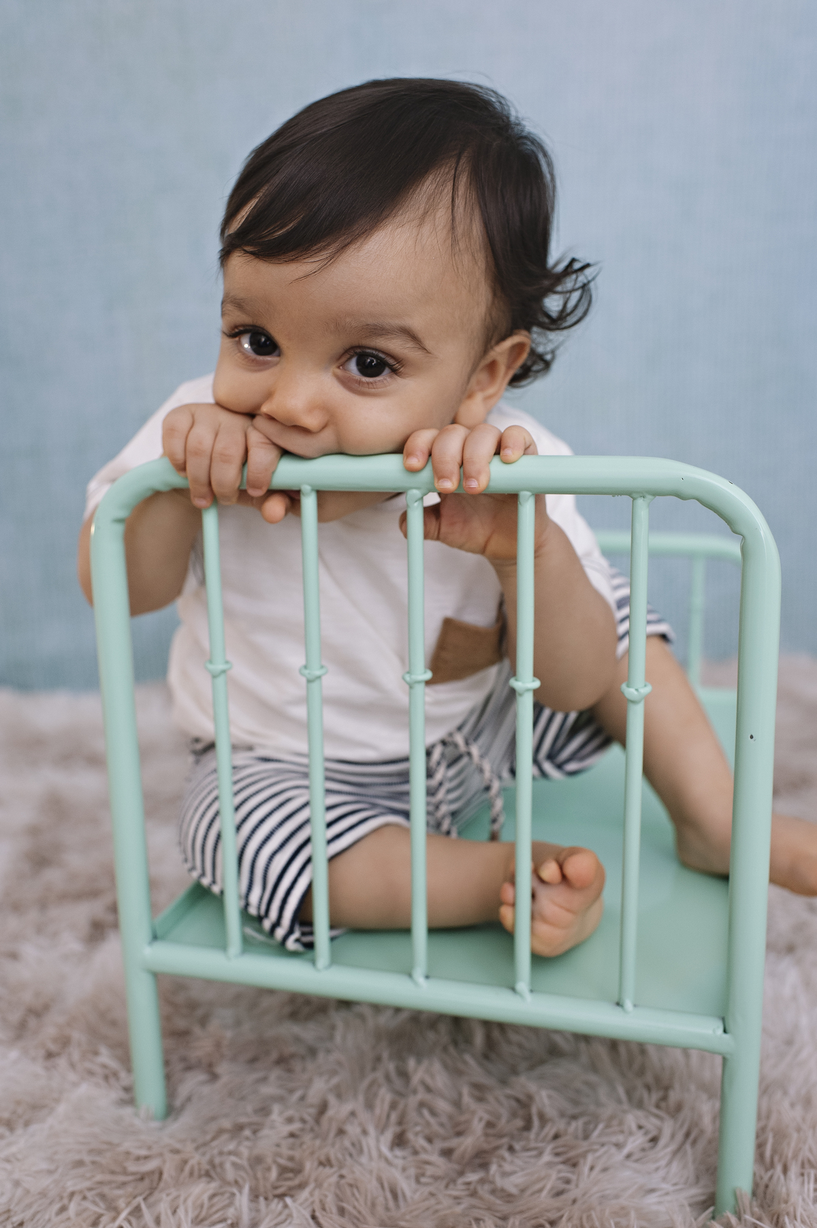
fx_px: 1193
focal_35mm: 35
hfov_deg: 37.8
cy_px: 614
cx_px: 408
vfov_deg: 54.5
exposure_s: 1/200
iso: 640
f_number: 3.5
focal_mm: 35
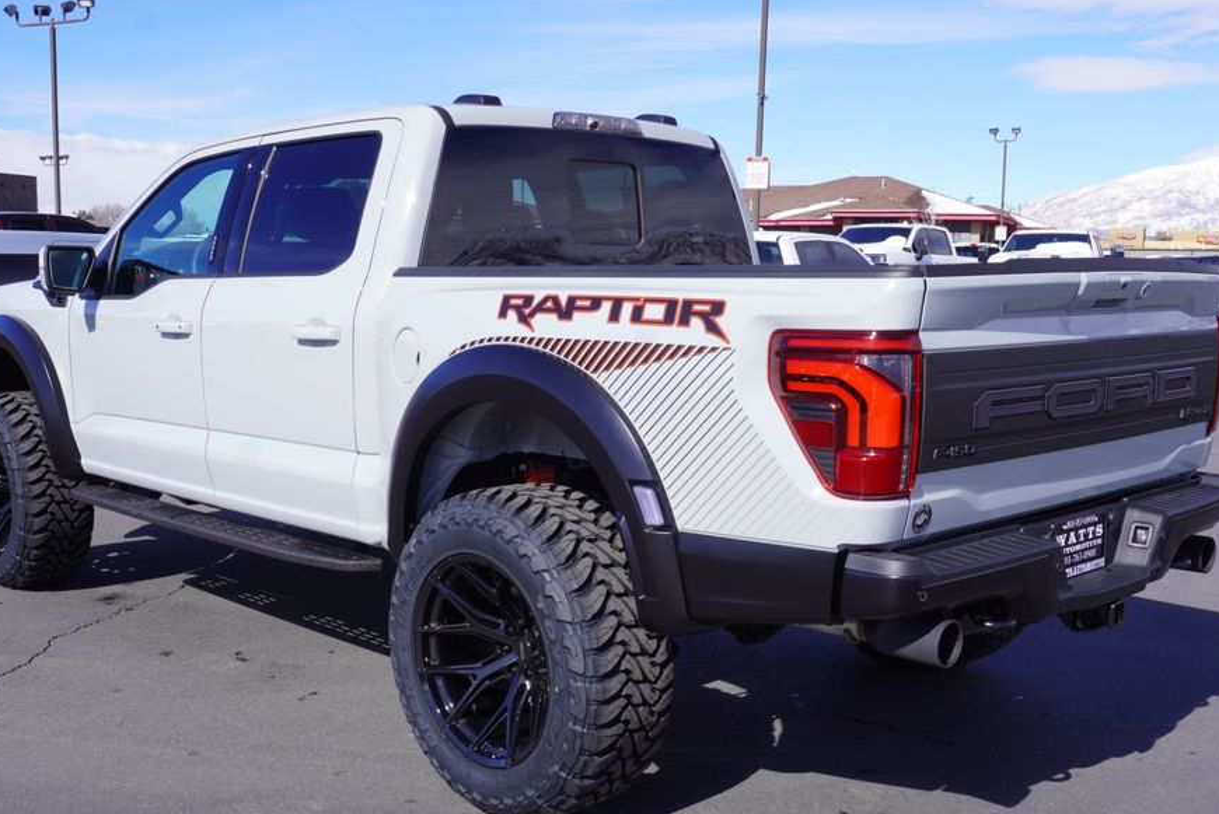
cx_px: 586
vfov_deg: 32.9
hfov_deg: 47.8
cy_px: 475
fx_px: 1375
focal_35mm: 41
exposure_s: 1/125
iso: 100
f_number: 10
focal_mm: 23
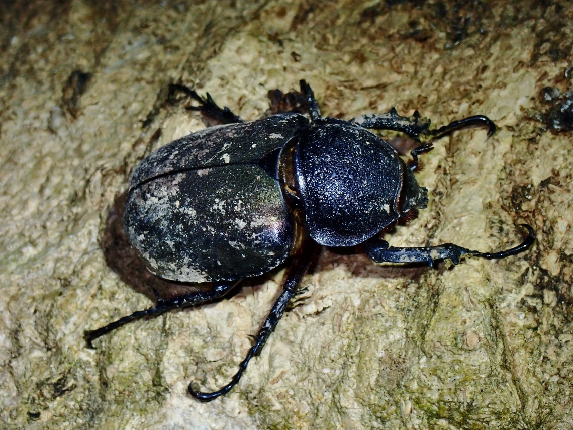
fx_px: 1655
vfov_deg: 14.8
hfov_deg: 19.6
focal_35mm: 100
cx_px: 286
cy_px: 215
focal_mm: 18
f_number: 6.3
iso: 200
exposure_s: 1/200
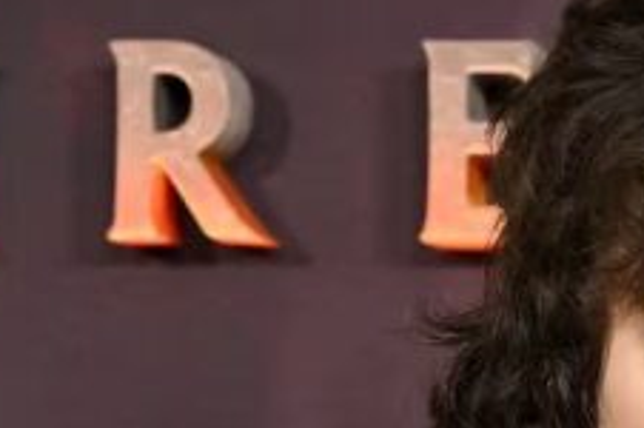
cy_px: 499
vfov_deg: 6.3
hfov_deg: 9.4
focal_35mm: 216
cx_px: 812
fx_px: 3858
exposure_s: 1/250
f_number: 6.3
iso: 2500
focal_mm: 70
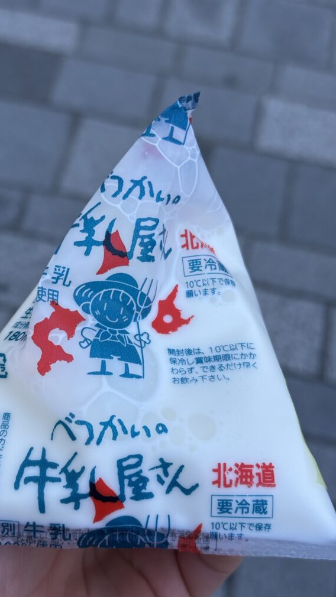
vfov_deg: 39.2
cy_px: 295
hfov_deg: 22.6
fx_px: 840
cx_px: 122
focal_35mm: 53
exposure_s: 1/675
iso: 64
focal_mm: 6.76
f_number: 1.78
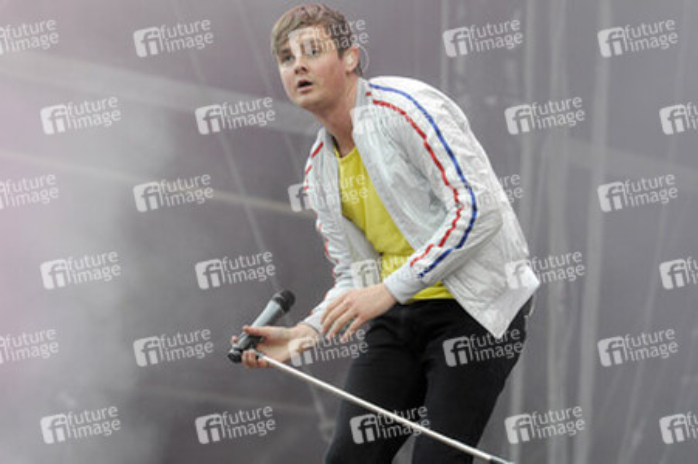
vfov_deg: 9.9
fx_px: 2674
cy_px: 232
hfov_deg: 14.9
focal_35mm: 138
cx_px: 349
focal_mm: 92
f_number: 4
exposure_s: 1/320
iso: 640
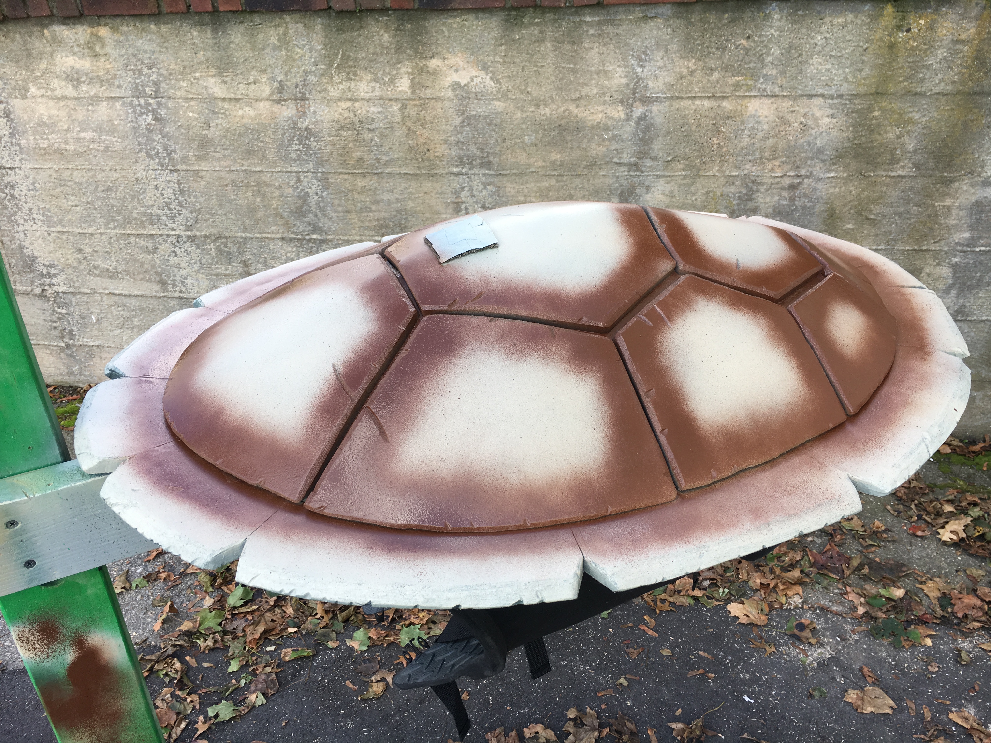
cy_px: 372
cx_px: 496
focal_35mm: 29
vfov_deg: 48.2
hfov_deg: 61.7
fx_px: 830
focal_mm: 4.15
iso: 25
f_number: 2.2
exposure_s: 1/147
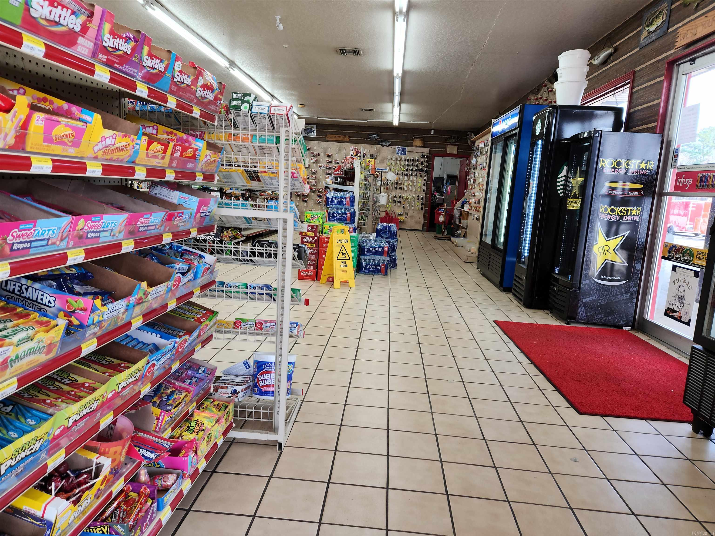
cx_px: 358
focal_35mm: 23
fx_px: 475
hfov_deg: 73.9
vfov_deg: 58.9
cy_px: 268
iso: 25
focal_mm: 5.4
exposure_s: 1/60
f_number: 1.8
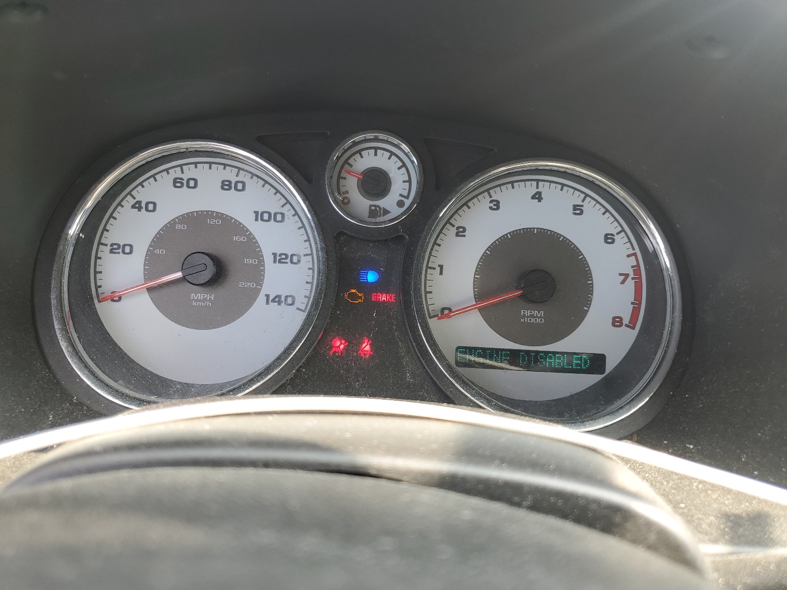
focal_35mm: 26
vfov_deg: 53.1
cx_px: 394
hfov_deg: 67.3
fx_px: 591
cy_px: 295
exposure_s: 1/189
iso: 50
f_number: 1.5
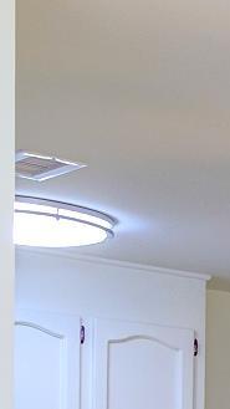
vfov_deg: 19.9
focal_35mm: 102
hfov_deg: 6.6
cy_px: 461
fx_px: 1106
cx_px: 1104
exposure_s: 1/13
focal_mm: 11
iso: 320
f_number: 7.1
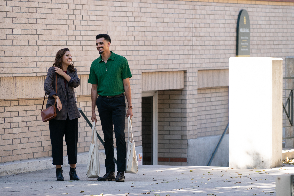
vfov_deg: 4.6
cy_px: 98
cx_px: 147
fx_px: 2450
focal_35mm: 300
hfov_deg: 6.9
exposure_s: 1/320
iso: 200
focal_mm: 200
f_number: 4
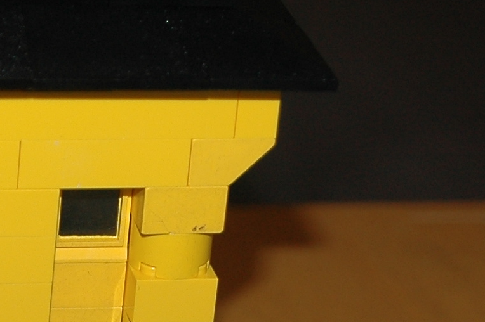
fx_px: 2544
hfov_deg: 10.8
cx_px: -25
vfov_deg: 7.2
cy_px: 352
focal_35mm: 189
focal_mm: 32
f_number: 3.8
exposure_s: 1/60
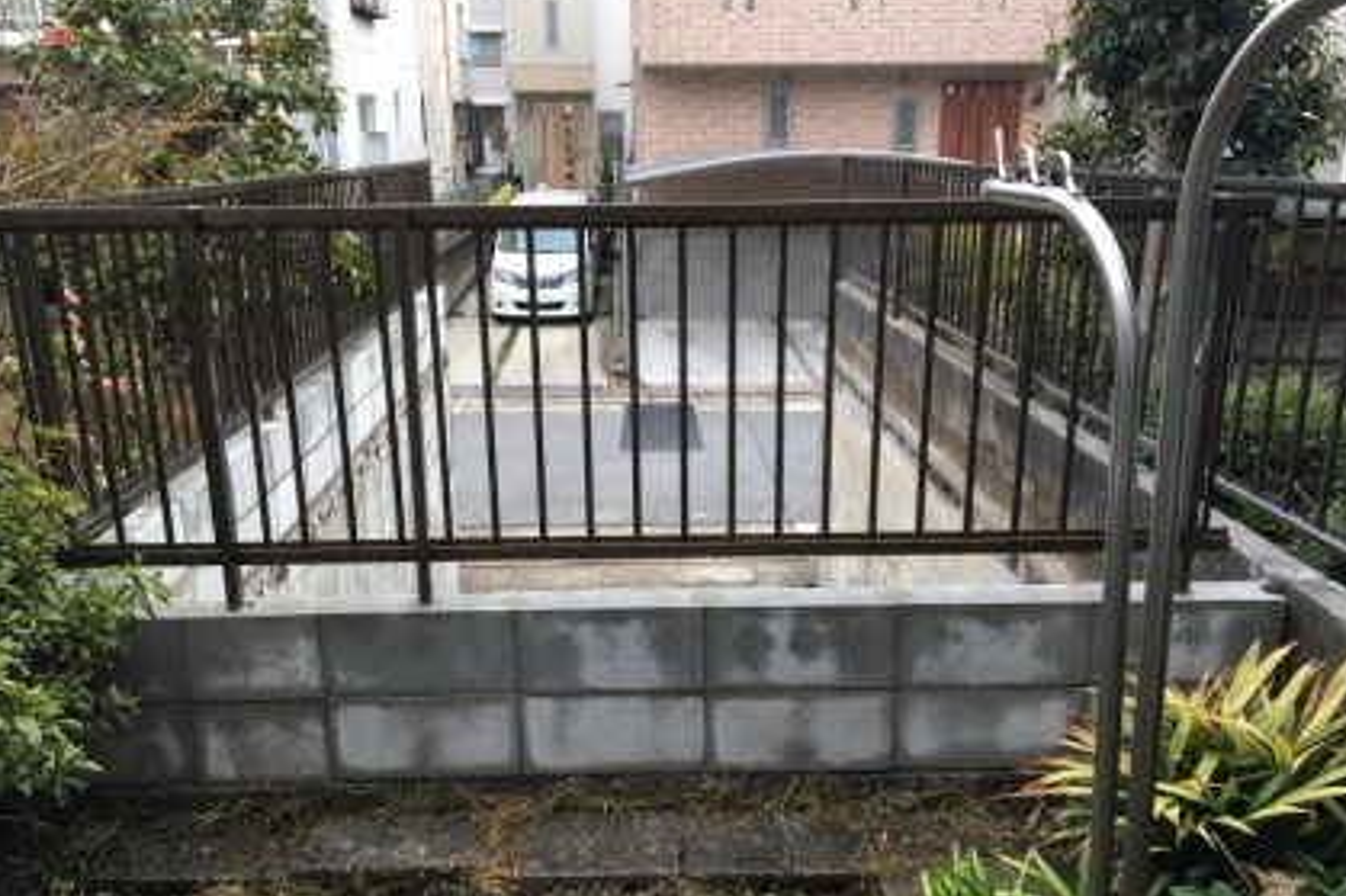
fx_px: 1159
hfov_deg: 60.3
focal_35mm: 31
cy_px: 496
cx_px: 678
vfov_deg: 42.2
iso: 25
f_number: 2.2
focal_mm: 4.15
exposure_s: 1/120
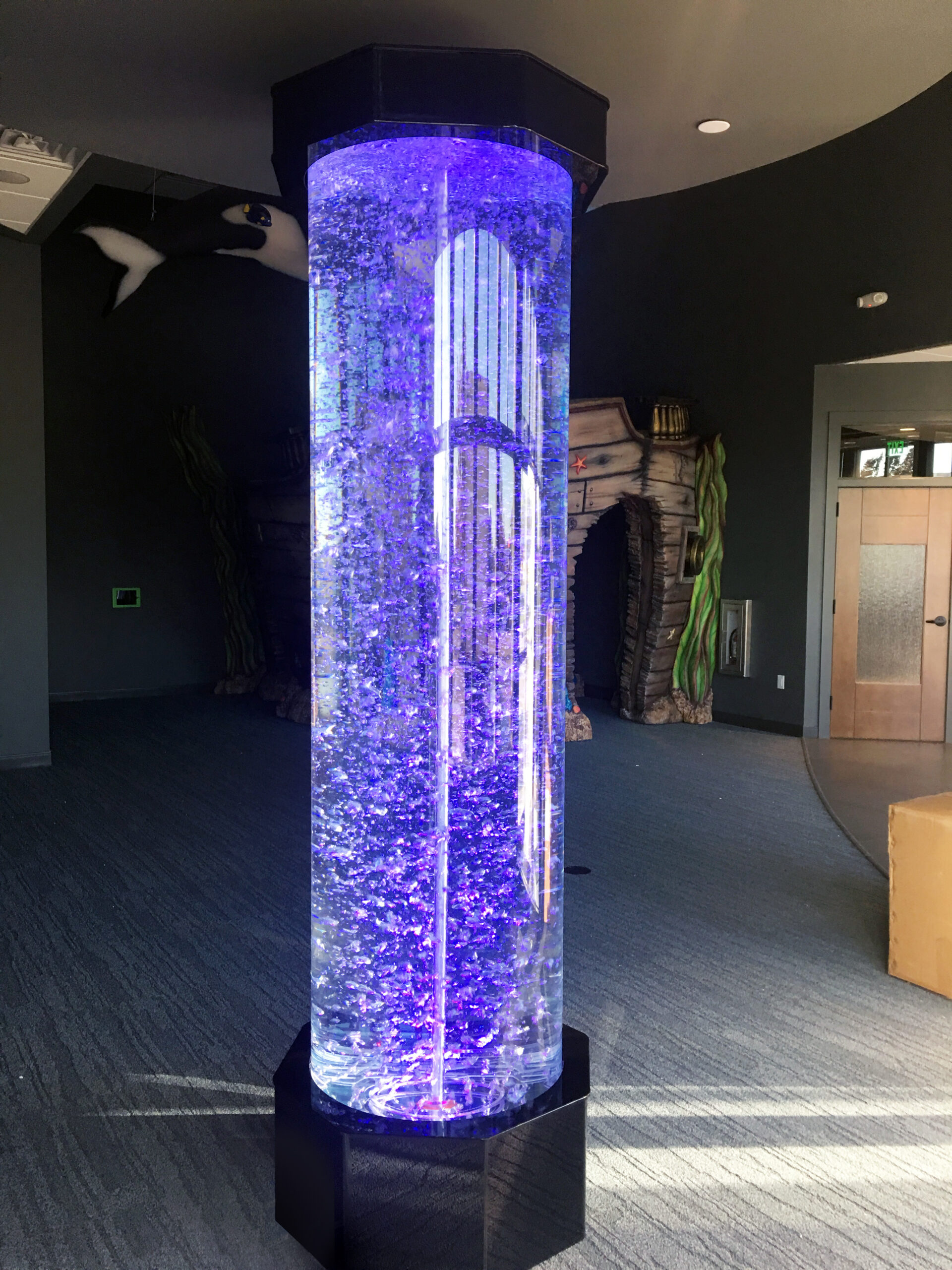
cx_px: 476
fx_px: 1063
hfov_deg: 48.2
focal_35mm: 29
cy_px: 635
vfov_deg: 61.7
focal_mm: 4.15
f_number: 2.2
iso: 32
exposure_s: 1/15
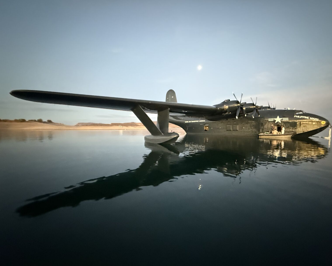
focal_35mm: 15
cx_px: 182
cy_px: 136
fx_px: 147
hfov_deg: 96.5
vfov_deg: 84.0
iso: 1600
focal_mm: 2.22
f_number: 2.2
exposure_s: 1/40
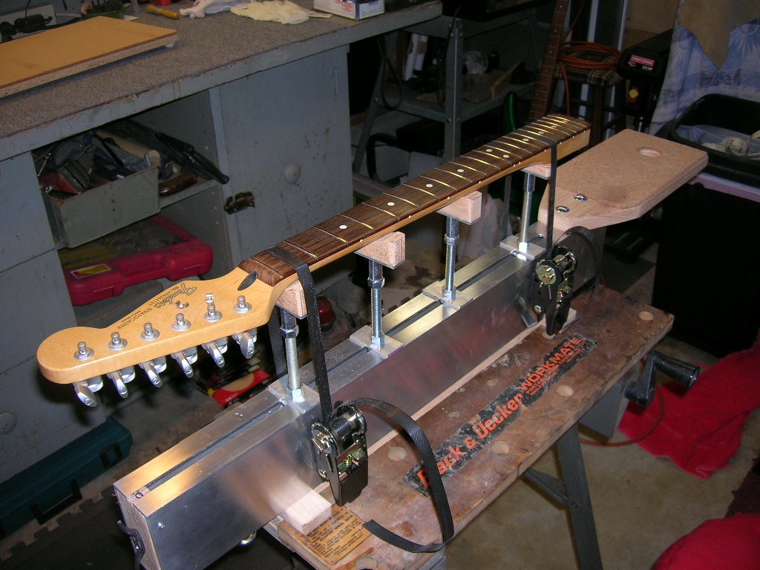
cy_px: 285
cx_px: 380
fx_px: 746
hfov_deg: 54.0
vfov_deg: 41.8
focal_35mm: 34
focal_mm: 5.7
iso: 50
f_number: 2.9
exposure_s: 1/60.1
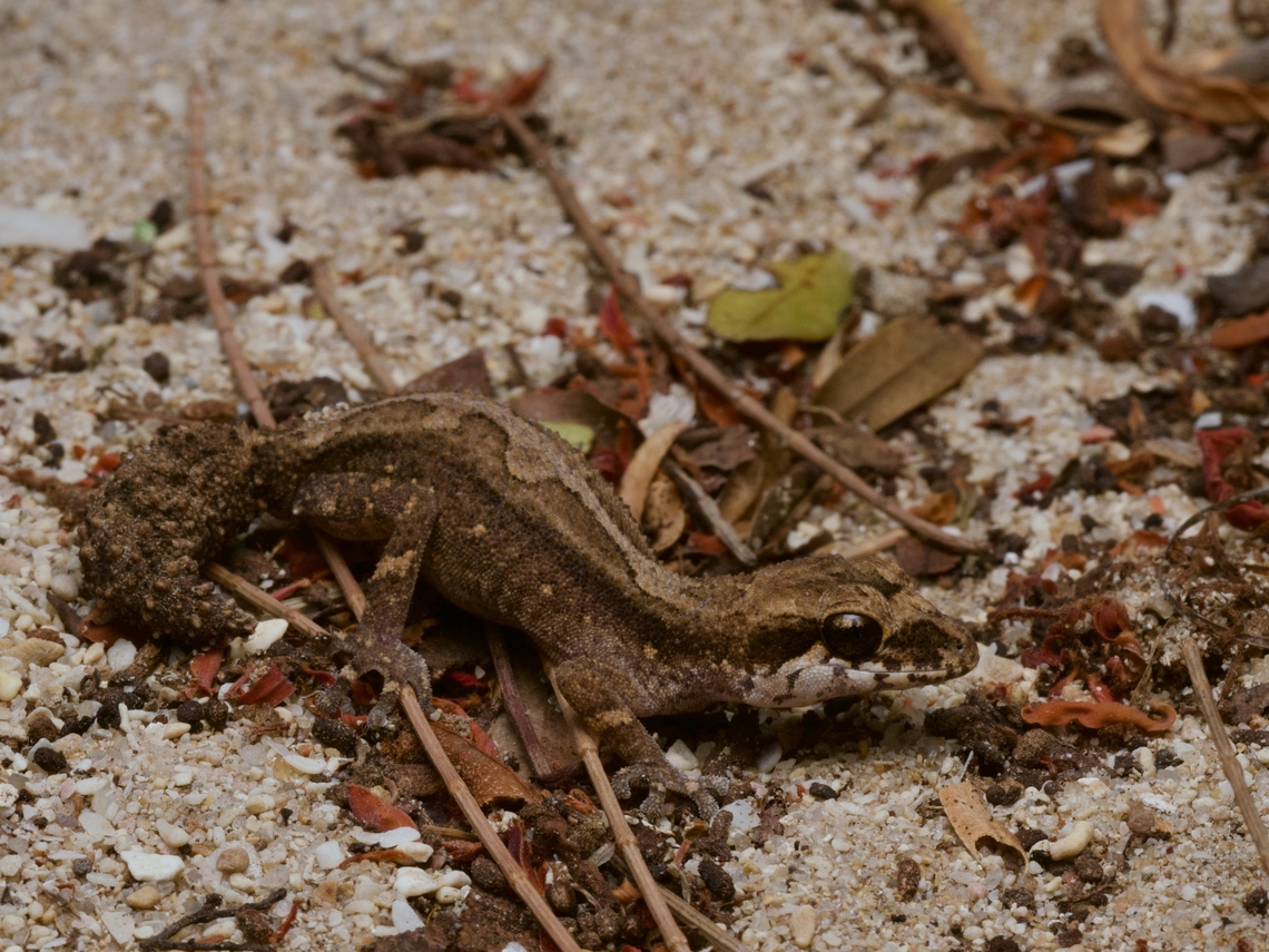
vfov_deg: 12.3
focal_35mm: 120
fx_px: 4399
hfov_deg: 16.4
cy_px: 476
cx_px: 634
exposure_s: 1/80
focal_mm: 60
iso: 400
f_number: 16
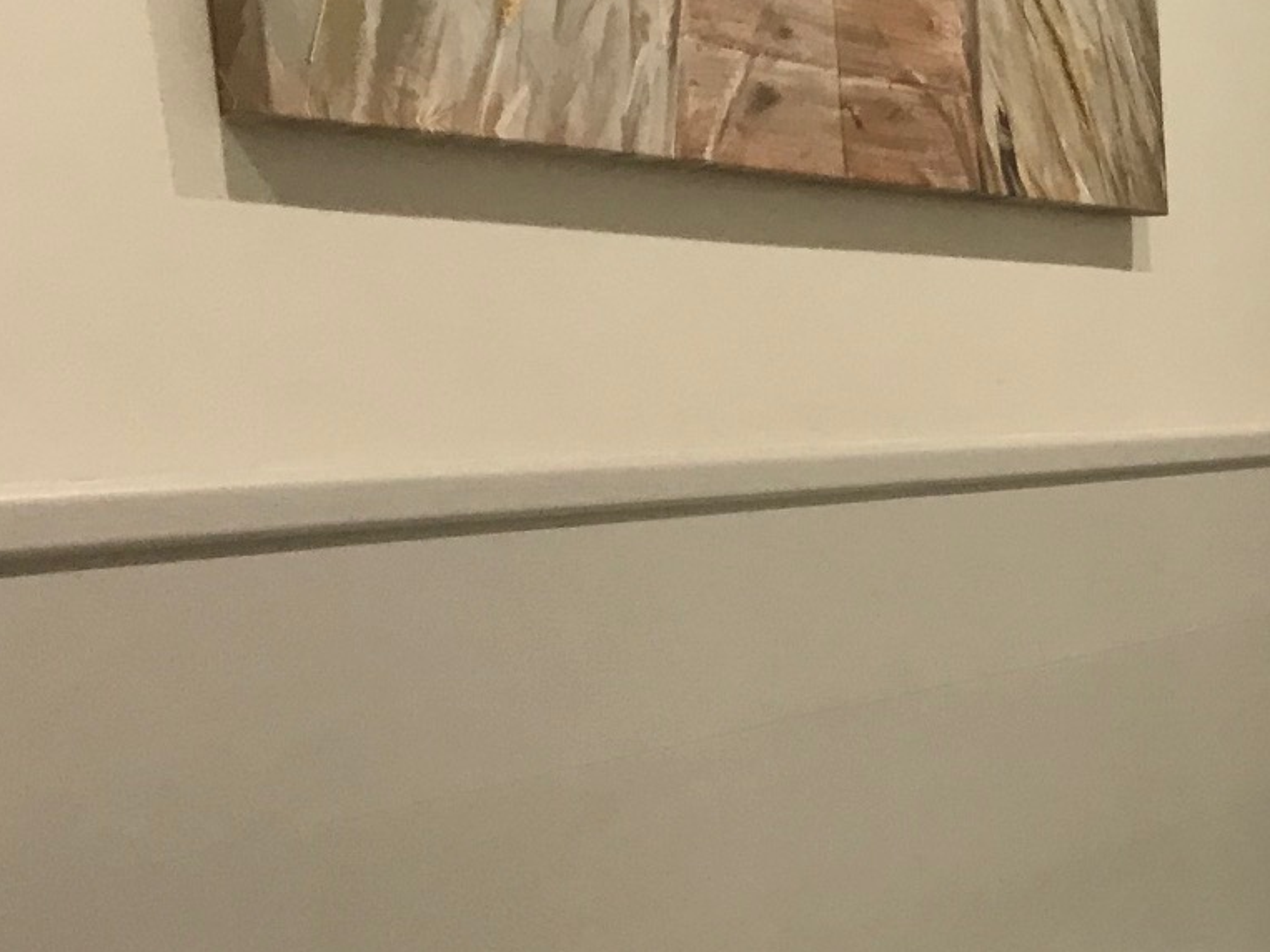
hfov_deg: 23.5
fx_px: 2715
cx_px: 1616
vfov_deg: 19.4
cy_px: 899
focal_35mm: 74
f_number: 1.8
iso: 40
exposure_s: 1/20
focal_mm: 3.99
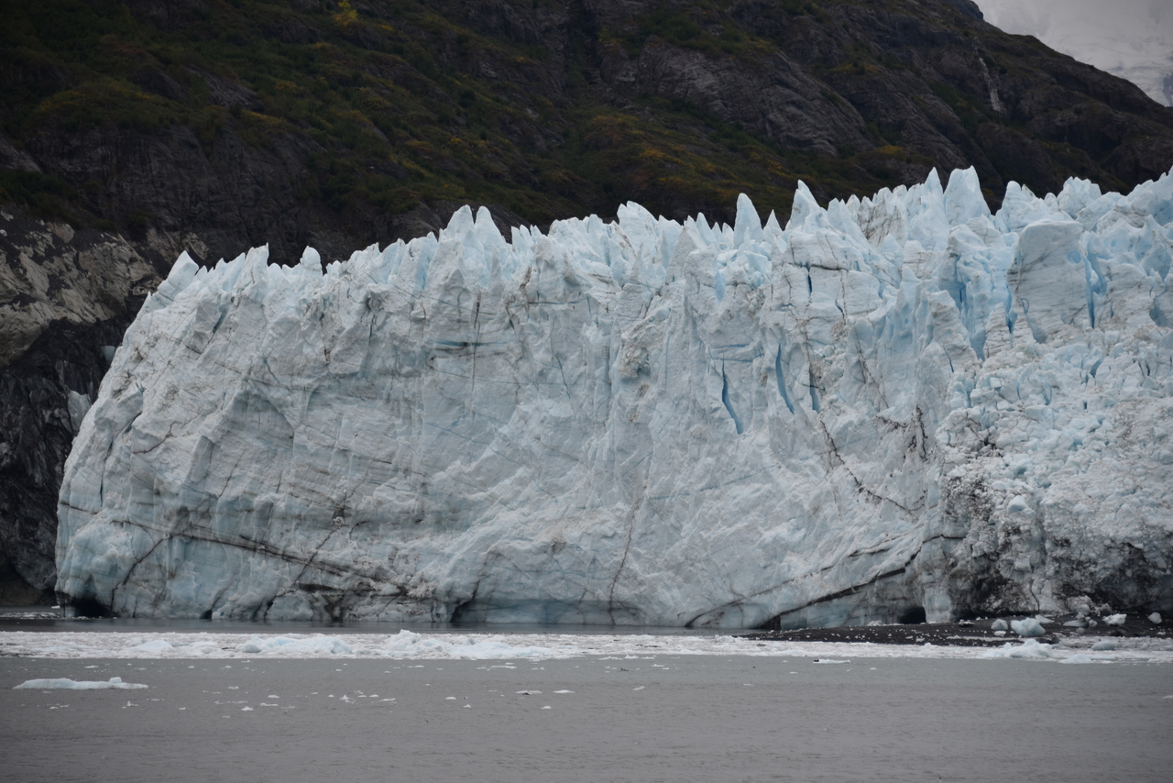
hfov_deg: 12.8
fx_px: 5214
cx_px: 586
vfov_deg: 8.6
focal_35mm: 160
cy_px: 392
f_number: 5.6
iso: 125
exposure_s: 1/320
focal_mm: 160
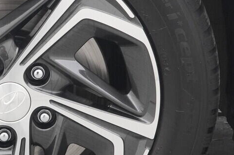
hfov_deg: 18.5
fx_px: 708
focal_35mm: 109
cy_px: 83
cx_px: 29
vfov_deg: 12.5
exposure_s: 1/160
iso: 1250
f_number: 6.3
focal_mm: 24
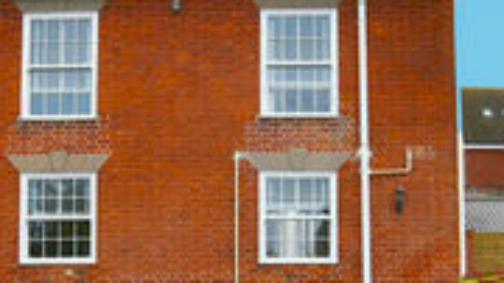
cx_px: 249
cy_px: 231
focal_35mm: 61
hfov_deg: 34.4
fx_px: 815
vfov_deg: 19.5
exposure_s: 1/250
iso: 100
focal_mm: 10
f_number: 8
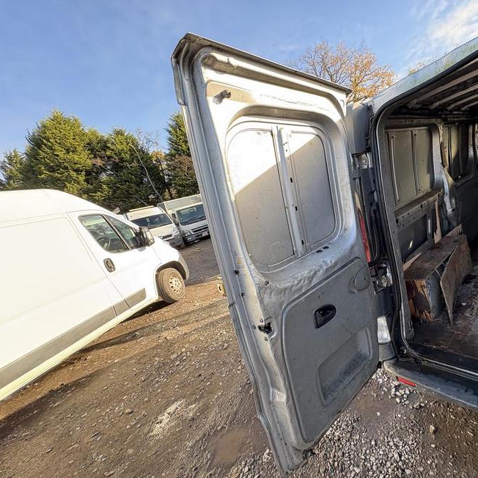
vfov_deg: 84.0
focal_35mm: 17
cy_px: 240
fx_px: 266
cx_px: 325
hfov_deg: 80.7
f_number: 2.2
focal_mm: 2.22
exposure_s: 1/137
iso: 40
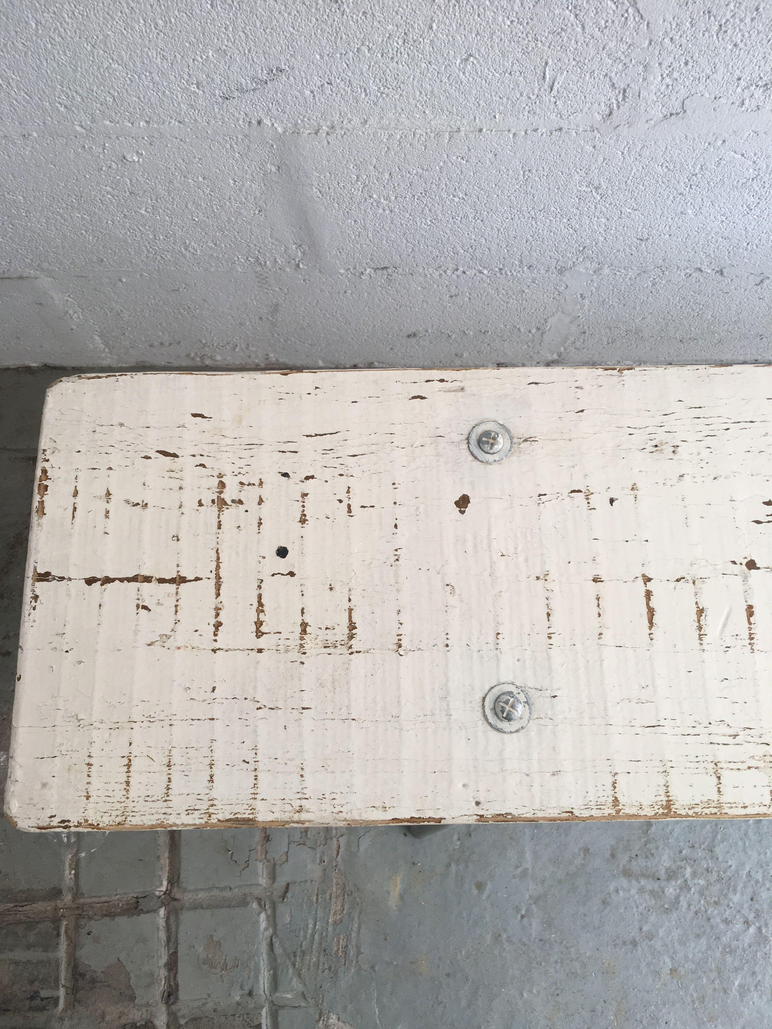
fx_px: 862
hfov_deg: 48.2
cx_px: 386
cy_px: 514
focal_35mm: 29
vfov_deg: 61.7
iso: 40
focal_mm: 4.15
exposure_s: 1/100
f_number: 2.2
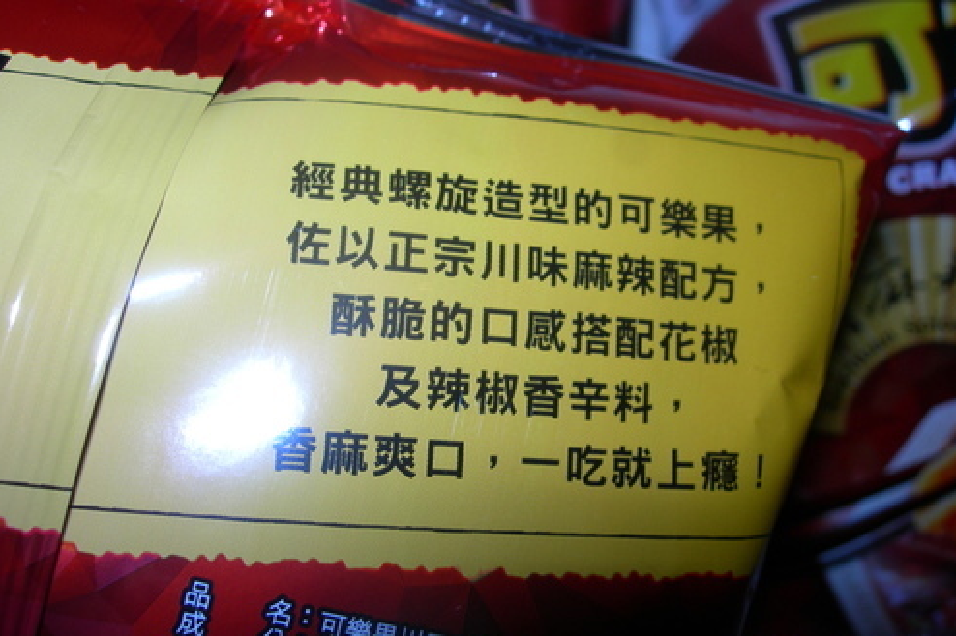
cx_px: 478
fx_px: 1062
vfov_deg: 33.4
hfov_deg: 48.5
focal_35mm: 40
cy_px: 301
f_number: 4.8
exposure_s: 1/60.1
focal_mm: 7.8
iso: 50
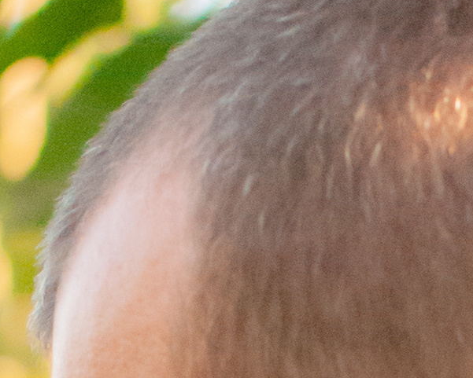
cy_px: 912
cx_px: 214
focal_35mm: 314
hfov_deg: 6.2
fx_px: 4396
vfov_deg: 4.8
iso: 1600
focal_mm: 35
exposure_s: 1/4000
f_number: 2.5
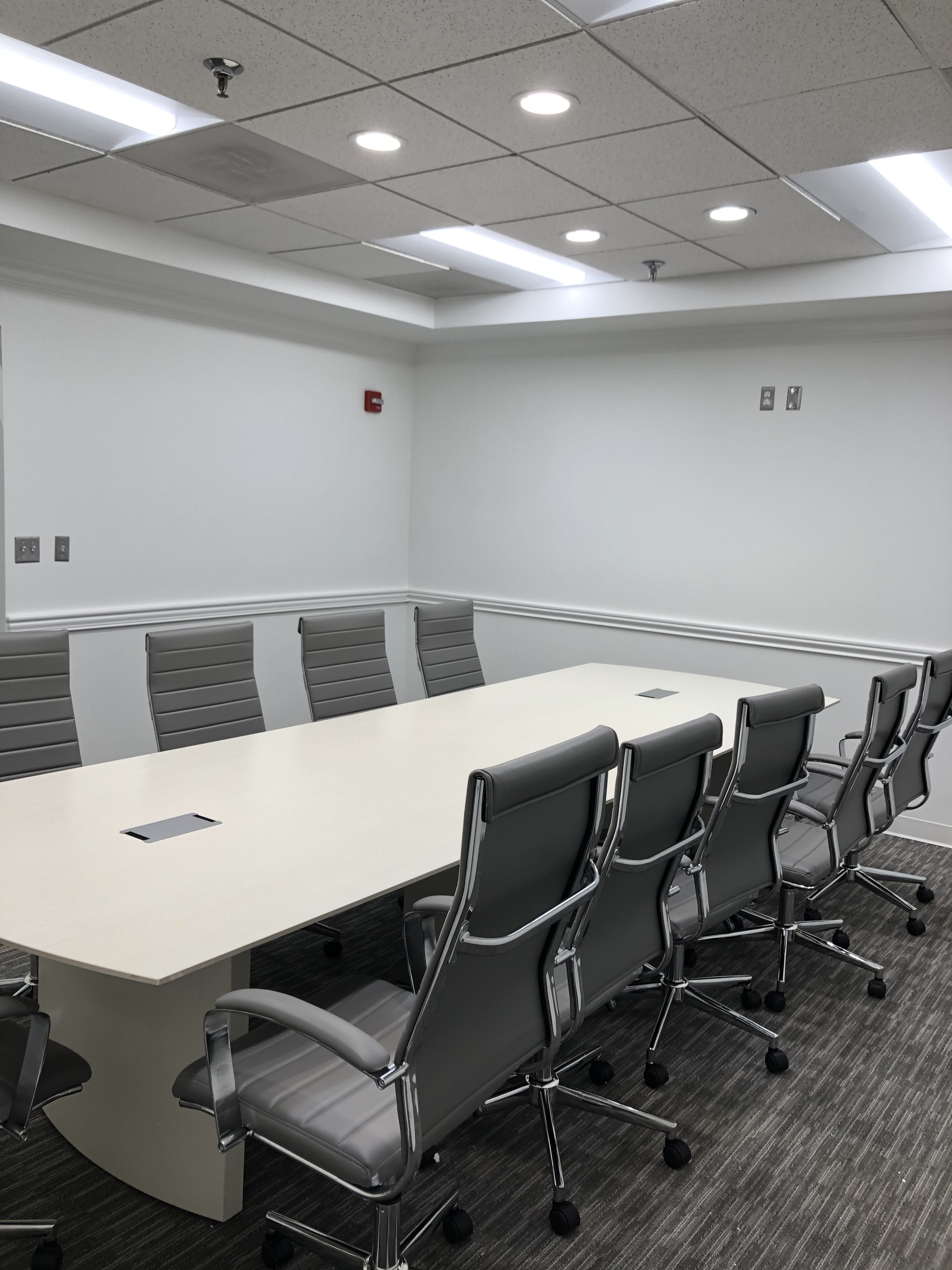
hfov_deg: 49.7
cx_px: 476
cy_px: 635
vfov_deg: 63.4
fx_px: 1027
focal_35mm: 28
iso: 64
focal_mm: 3.99
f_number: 1.8
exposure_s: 1/120
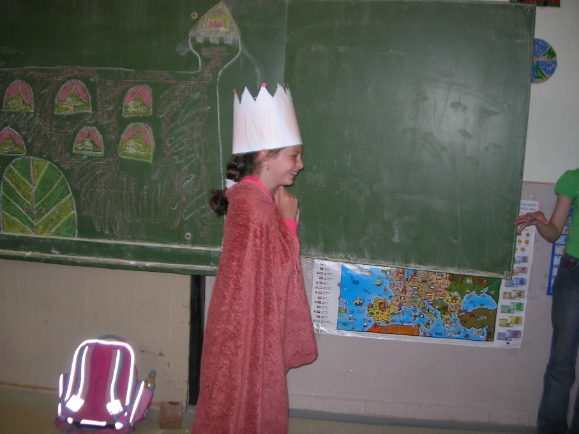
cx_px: 290
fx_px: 636
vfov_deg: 37.7
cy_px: 217
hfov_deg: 49.0
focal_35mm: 38
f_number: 2.8
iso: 64
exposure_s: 1/60.1
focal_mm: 7.8
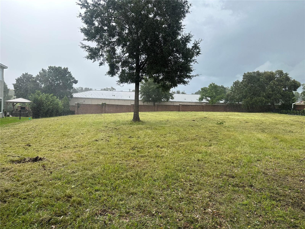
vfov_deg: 56.8
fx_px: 211
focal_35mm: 24
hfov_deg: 71.6
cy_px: 114
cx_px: 152
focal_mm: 6.86
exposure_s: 1/894
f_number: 1.78
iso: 80
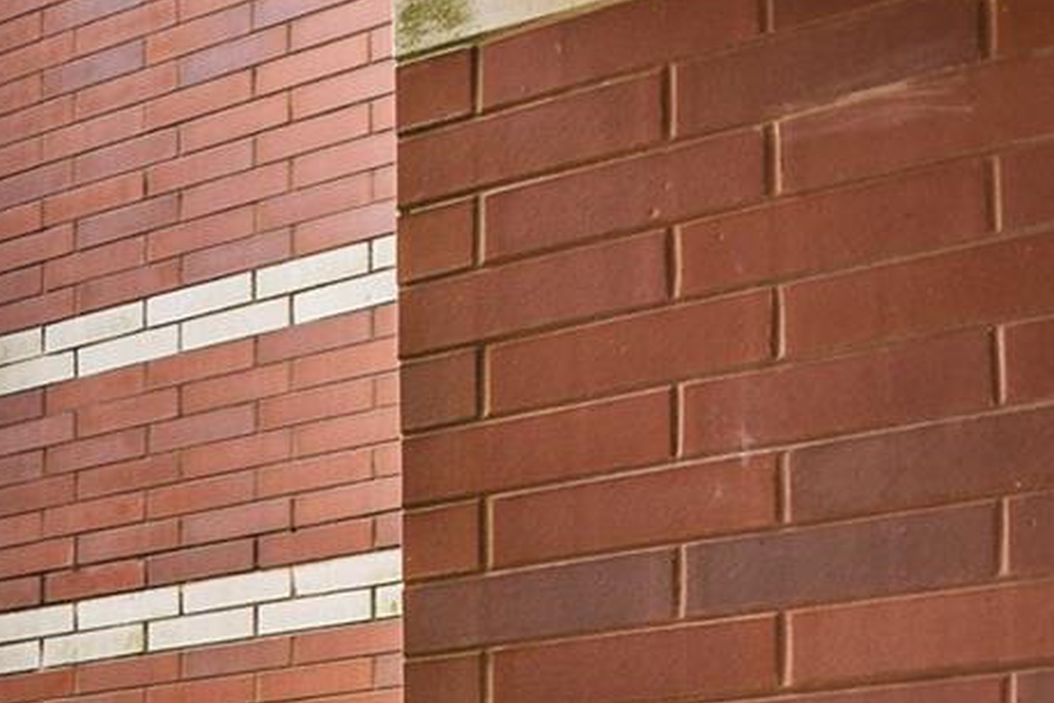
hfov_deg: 21.0
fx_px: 1961
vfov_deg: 16.9
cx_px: -820
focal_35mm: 67
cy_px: 1249
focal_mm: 10
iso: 100
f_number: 8
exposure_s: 1/100
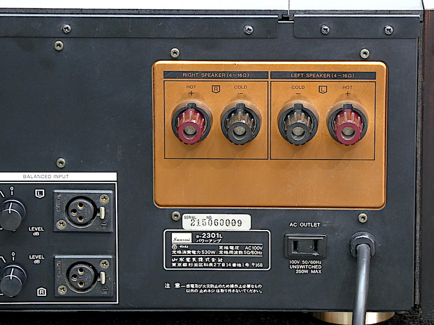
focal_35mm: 226
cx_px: 209
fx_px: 2833
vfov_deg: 6.6
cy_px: 168
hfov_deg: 8.8
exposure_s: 1/1.6
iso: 200
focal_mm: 33.2
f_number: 5.6
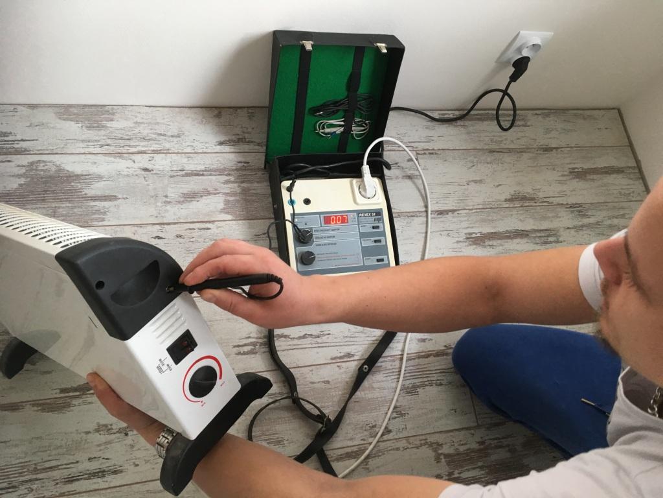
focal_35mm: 29
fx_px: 555
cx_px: 332
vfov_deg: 48.2
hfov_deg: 61.7
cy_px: 249
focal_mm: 4.15
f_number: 2.2
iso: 64
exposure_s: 1/33
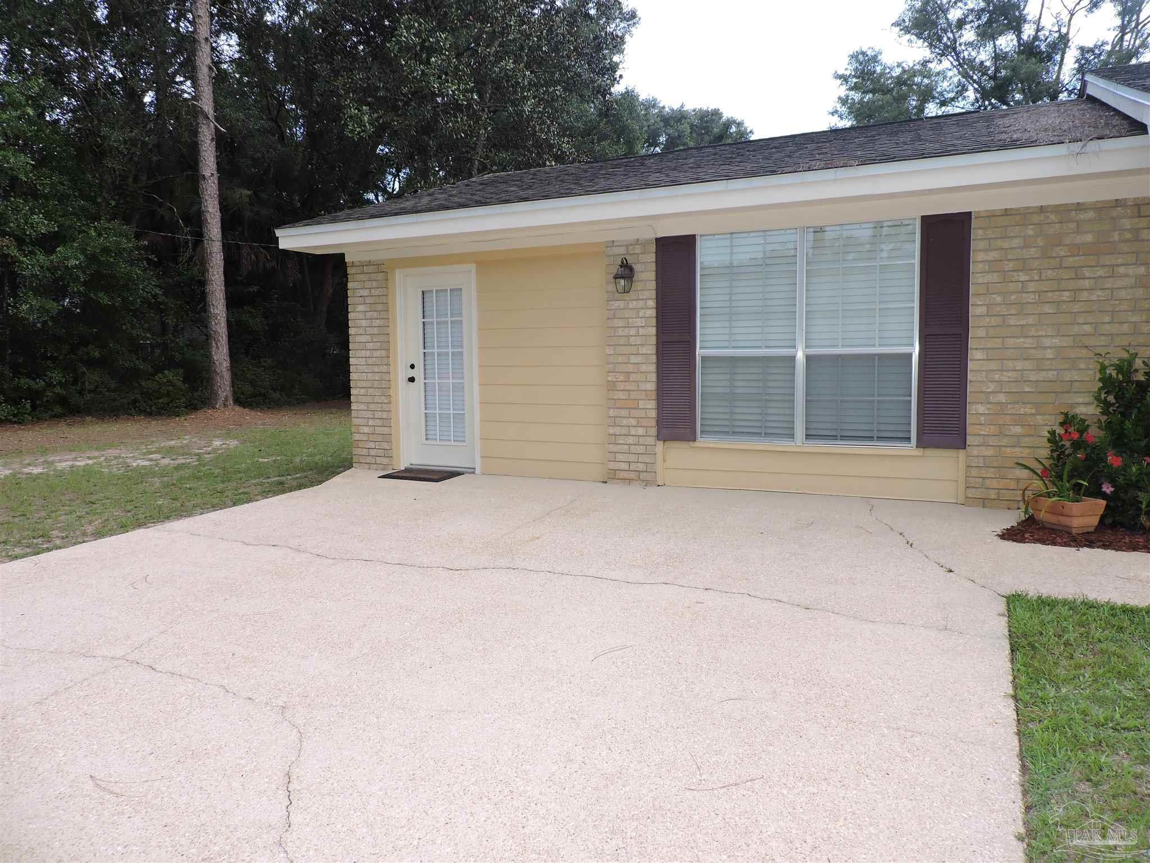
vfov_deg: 56.8
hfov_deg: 71.6
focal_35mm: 24
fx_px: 797
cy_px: 432
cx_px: 575
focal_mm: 4.3
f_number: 3
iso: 110
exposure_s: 1/50
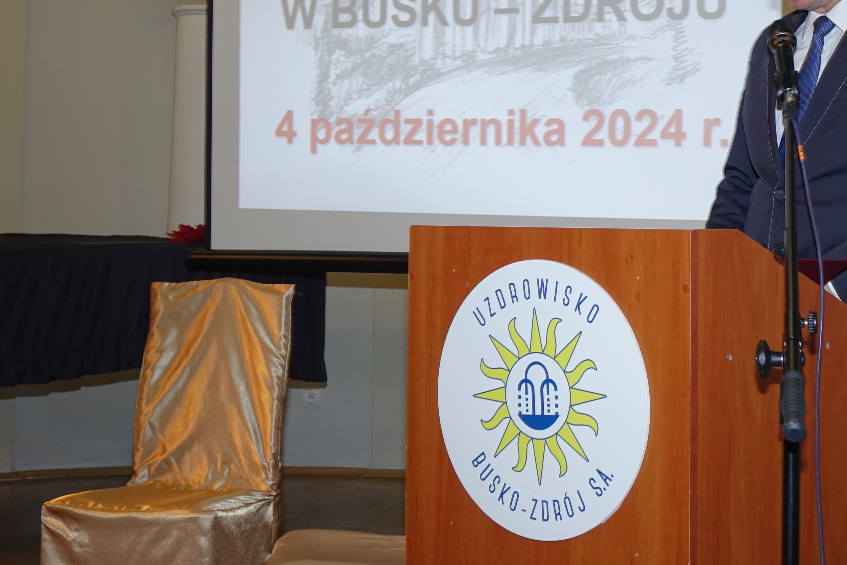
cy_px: 146
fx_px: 1576
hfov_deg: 29.8
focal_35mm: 67
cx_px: 597
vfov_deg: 20.2
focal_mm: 13.37
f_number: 2.8
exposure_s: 1/40
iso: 125
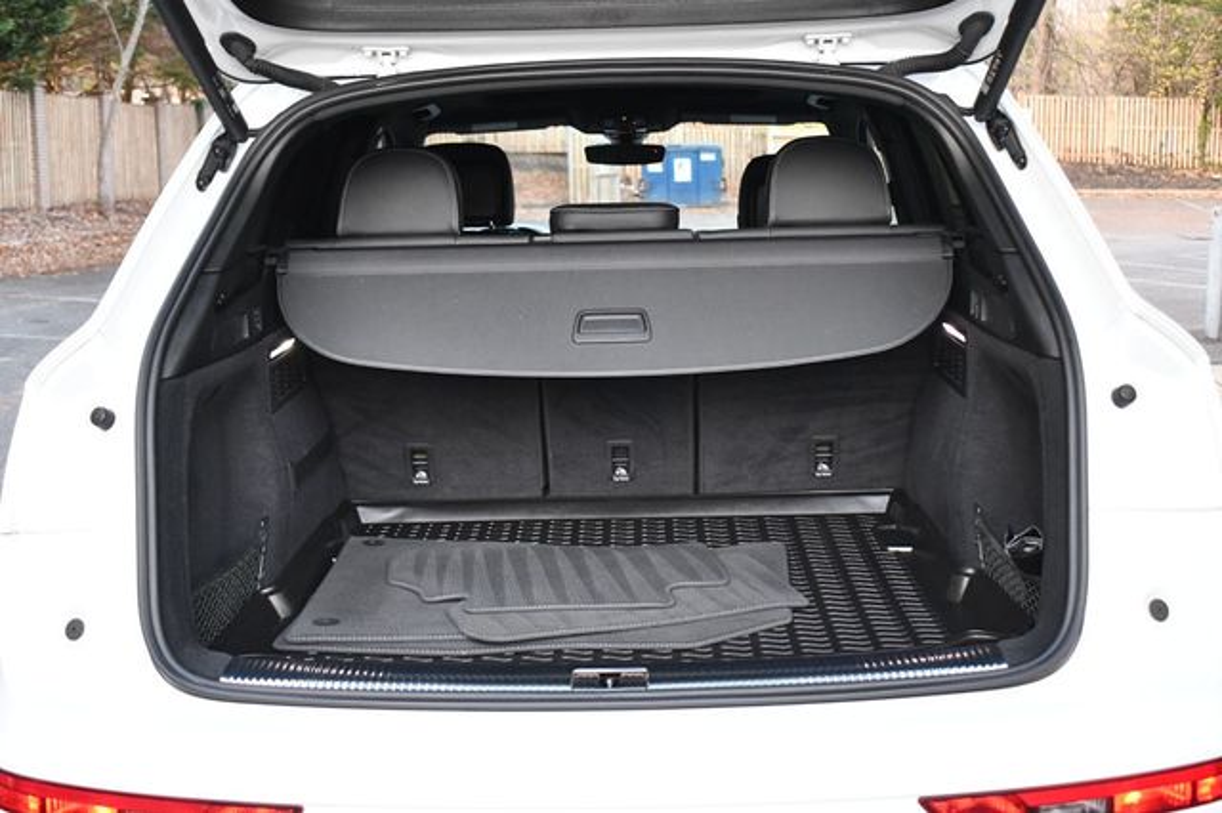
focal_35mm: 43
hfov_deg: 45.5
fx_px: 1459
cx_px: 611
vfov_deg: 31.2
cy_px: 406
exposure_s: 1/125
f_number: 4.2
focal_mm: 29
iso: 2200
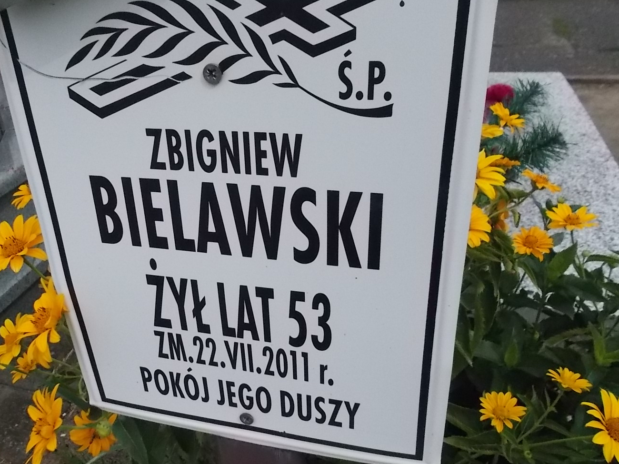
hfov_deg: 56.4
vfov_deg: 44.1
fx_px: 572
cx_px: 249
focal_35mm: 32
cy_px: 243
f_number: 8
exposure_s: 1/1250
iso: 400
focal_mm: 4.6
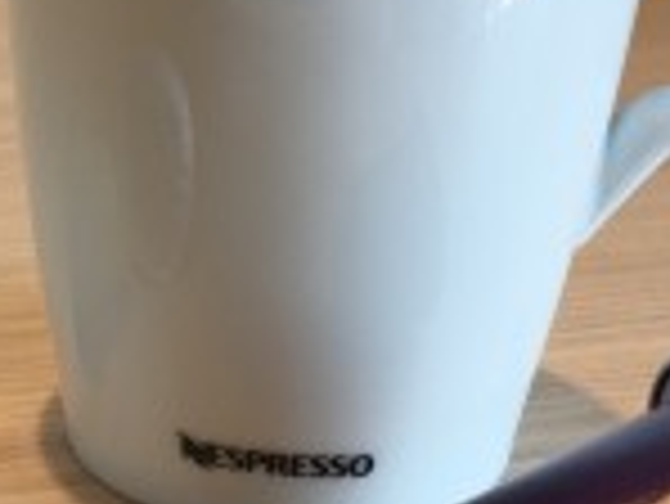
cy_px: 248
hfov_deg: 24.7
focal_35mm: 78
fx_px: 1511
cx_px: 153
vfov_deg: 18.9
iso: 32
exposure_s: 1/60
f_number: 2.2
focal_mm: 4.15
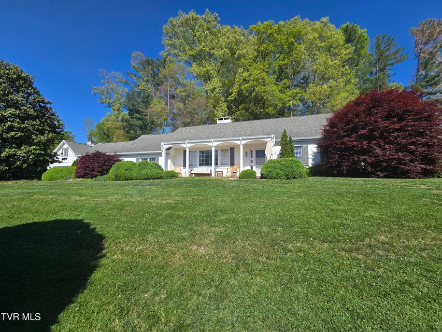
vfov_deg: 89.9
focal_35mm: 13
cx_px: 221
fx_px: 166
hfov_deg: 106.2
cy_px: 166
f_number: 2.2
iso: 50
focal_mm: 2.2
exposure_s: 1/2265
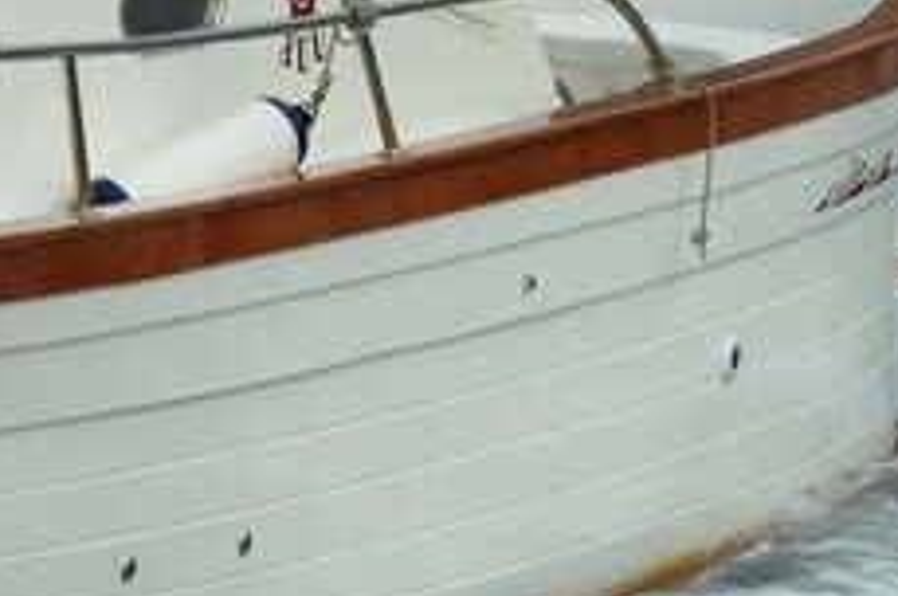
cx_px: -114
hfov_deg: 3.8
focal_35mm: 537
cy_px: 31
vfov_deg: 2.6
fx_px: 13367
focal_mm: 109
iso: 100
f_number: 5.6
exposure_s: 1/500
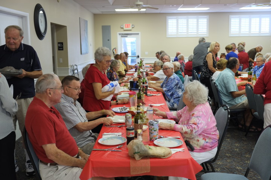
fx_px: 301
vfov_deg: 33.4
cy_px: 90
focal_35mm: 40
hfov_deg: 48.5
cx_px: 136
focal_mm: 26.5
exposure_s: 1/52
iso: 800
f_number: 3.2
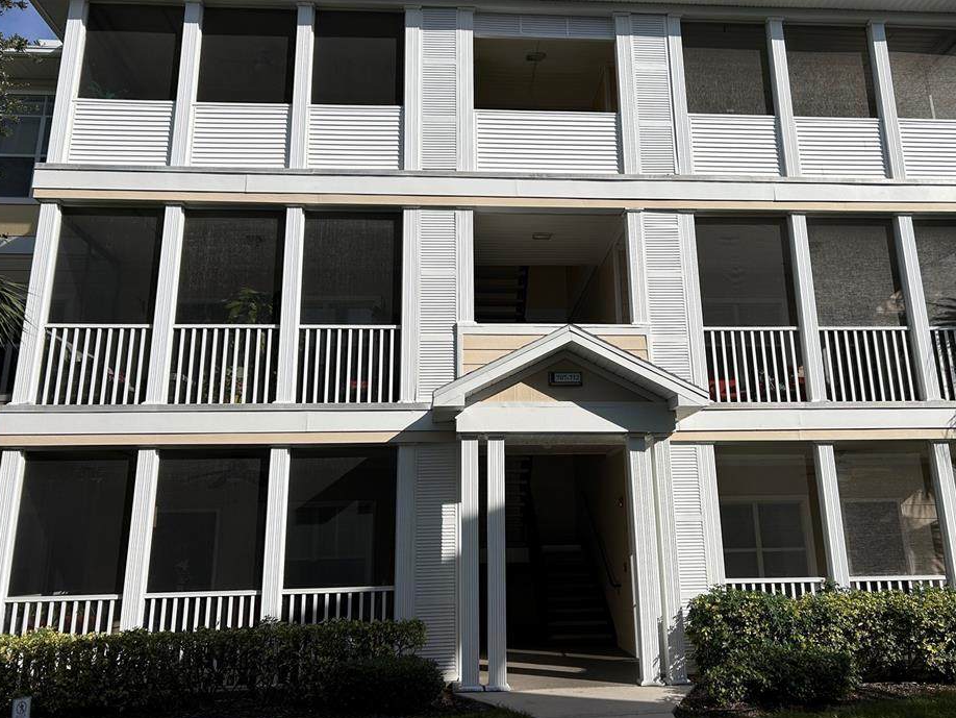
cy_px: 332
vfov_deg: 48.2
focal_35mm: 29
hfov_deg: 61.5
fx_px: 801
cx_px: 523
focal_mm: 5.7
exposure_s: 1/9434
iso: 50
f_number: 1.5
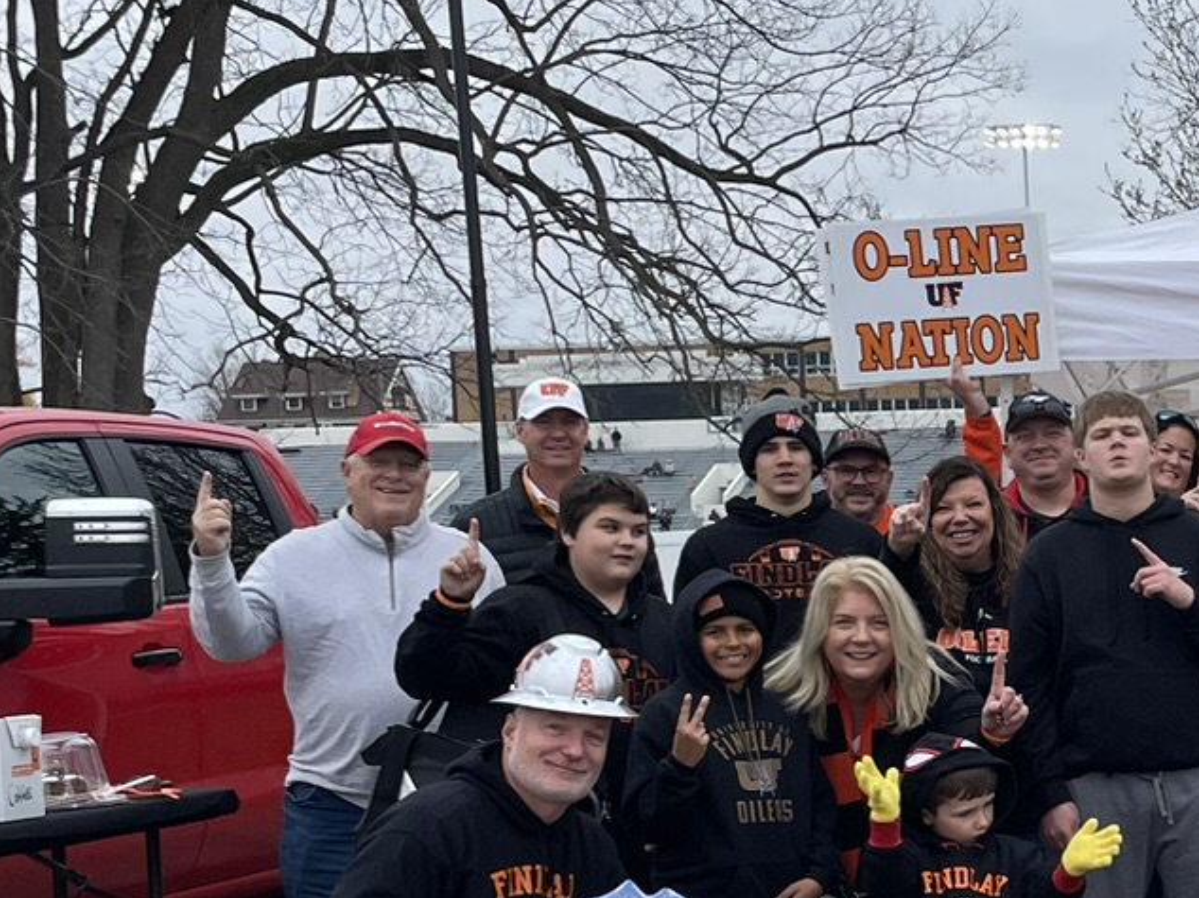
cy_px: 751
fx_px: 2908
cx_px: 1464
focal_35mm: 84
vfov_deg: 17.4
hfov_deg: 21.5
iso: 32
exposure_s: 1/703
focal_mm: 4.2
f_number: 1.6
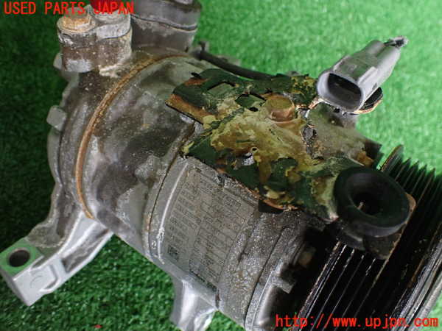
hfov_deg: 60.0
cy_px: 166
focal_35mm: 30
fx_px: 383
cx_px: 221
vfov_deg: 46.8
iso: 400
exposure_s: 1/125
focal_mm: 5.4
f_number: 2.3
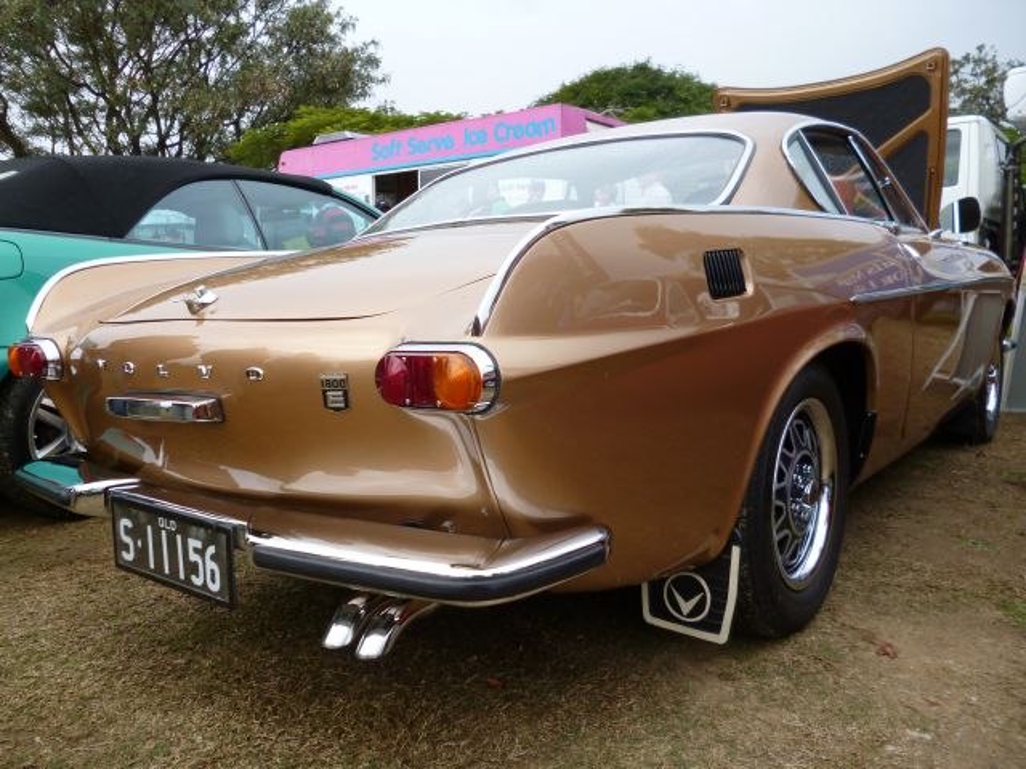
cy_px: 384
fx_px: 830
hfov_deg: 63.4
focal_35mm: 28
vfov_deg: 49.7
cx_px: 513
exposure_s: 1/400
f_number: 3.1
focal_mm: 5
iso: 100
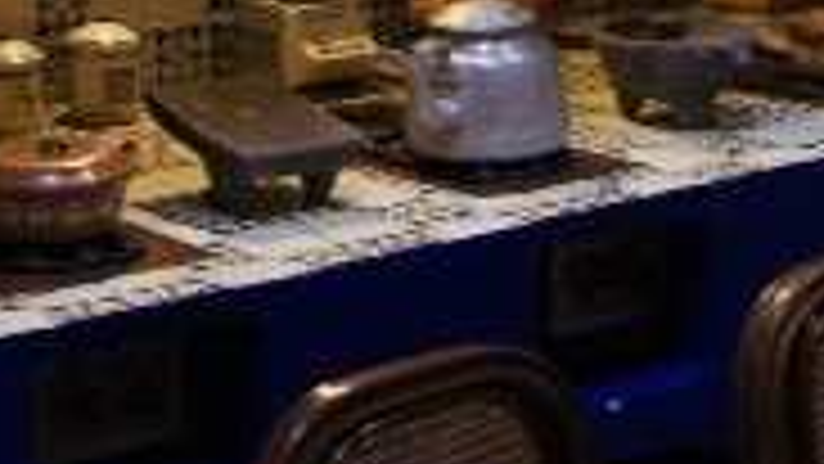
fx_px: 2426
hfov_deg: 19.0
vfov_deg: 10.1
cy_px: -478
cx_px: 90
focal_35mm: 111
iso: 800
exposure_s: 1/25
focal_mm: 18
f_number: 4.5
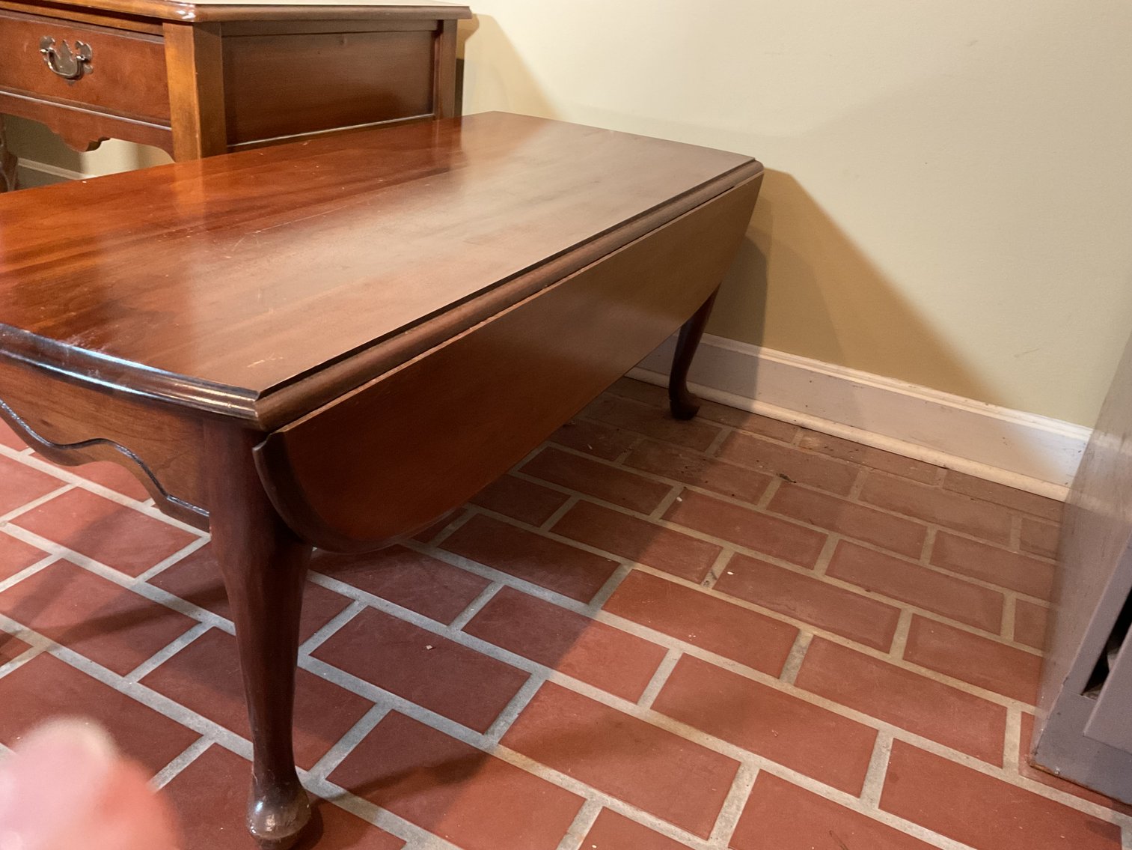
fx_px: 948
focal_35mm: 29
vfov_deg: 48.2
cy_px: 425
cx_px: 566
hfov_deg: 61.7
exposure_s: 1/40
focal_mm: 3
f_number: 1.8
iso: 320
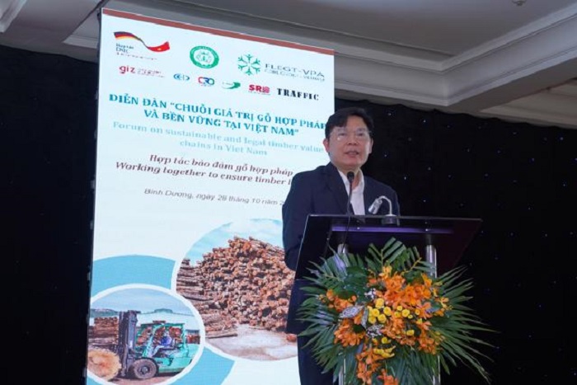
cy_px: 192
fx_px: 898
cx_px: 288
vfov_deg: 24.2
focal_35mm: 56
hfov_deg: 35.6
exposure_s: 1/125
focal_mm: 56
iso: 2000
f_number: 10
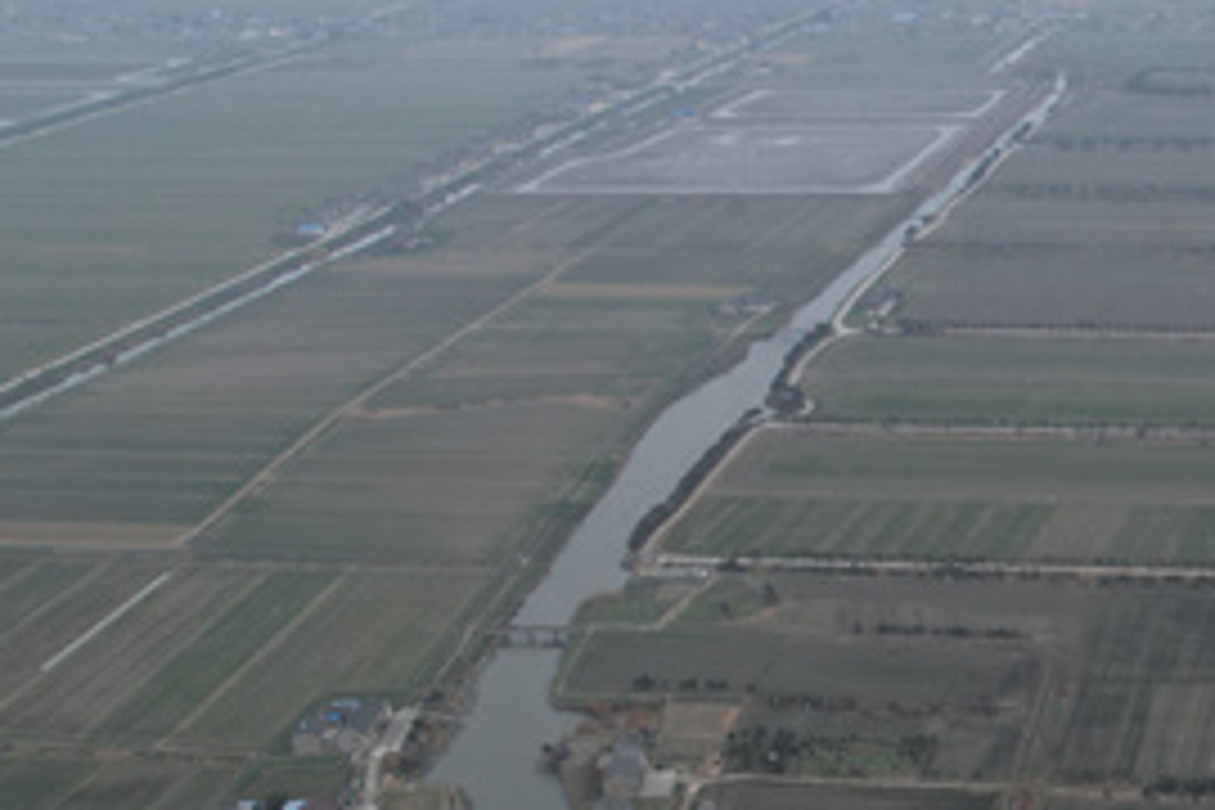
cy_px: 630
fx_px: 1924
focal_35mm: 57
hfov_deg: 31.1
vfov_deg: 23.5
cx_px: 1341
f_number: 2.8
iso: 110
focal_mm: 8.38
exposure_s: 1/100
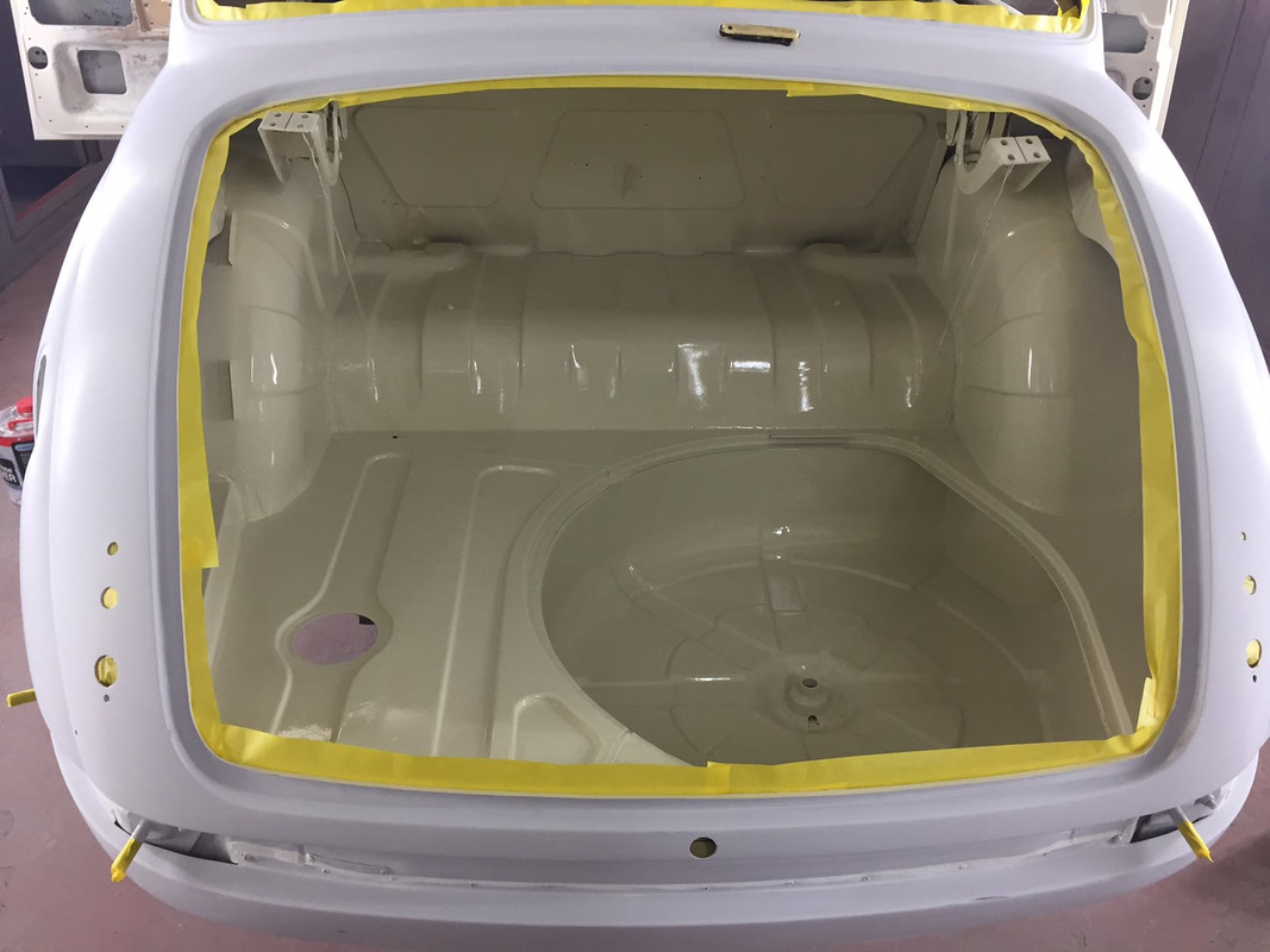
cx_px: 635
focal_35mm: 29
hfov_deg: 61.7
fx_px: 1064
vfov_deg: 48.2
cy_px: 476
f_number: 2.2
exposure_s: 1/33
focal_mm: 4.15
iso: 50
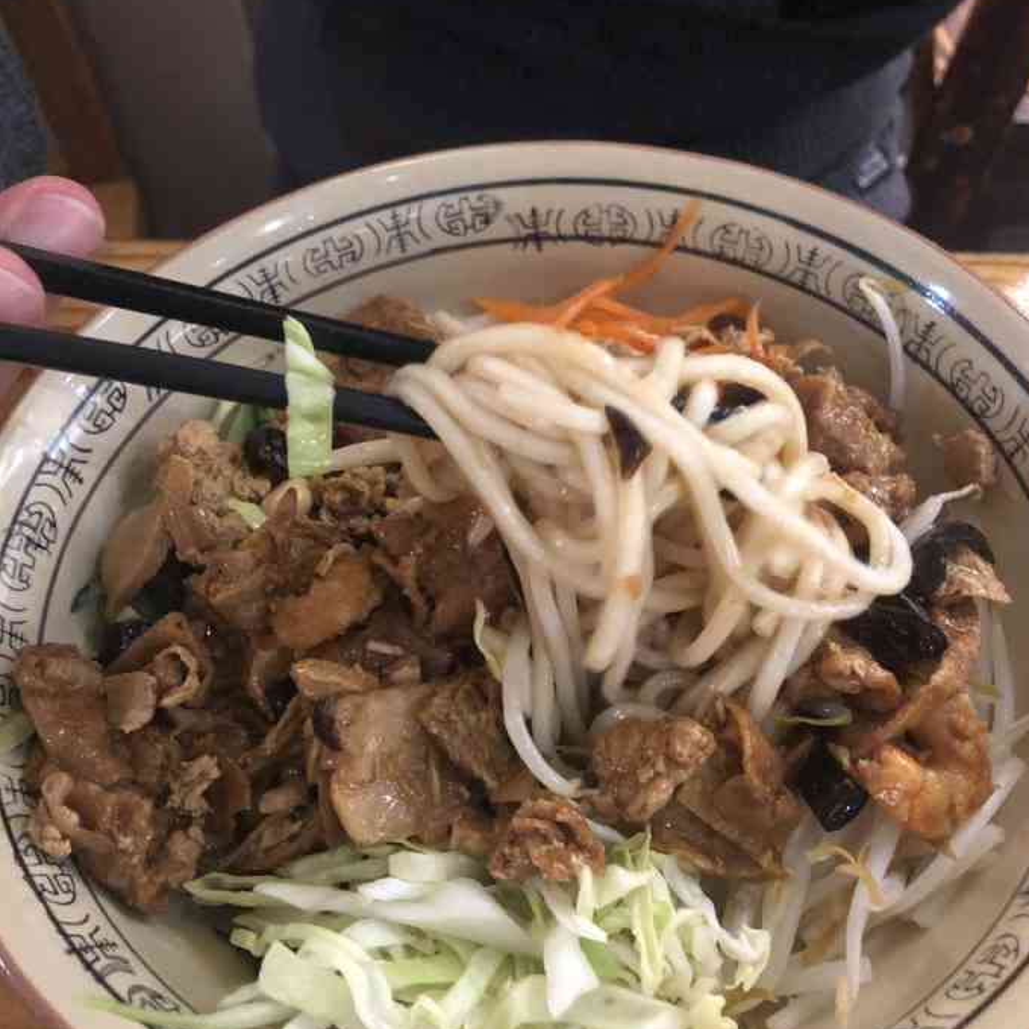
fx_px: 1143
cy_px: 543
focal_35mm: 34
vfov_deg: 48.4
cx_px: 529
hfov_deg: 48.4
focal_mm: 3.99
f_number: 1.8
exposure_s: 1/5
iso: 80
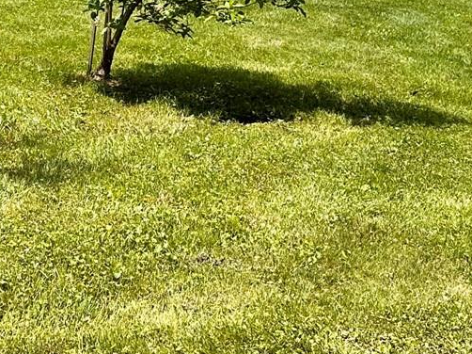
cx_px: 167
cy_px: -175
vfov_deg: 14.1
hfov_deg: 20.0
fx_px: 1336
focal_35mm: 98
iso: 80
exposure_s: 1/1272
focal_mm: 6.86
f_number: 1.78
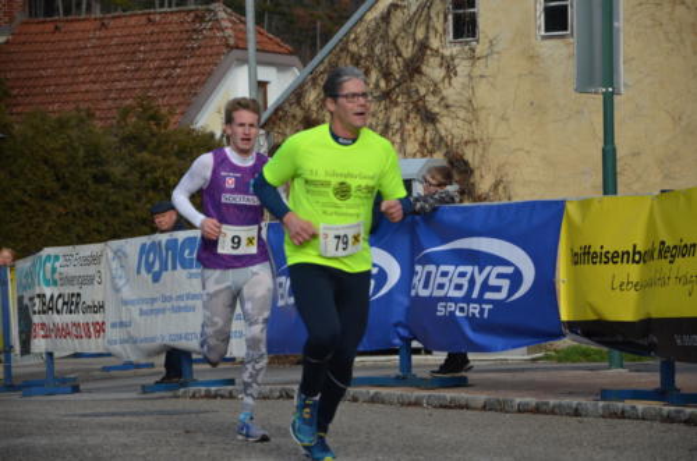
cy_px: 230
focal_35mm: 158
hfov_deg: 13.1
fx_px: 3043
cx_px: 348
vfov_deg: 8.7
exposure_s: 1/1000
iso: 400
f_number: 5.6
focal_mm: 105
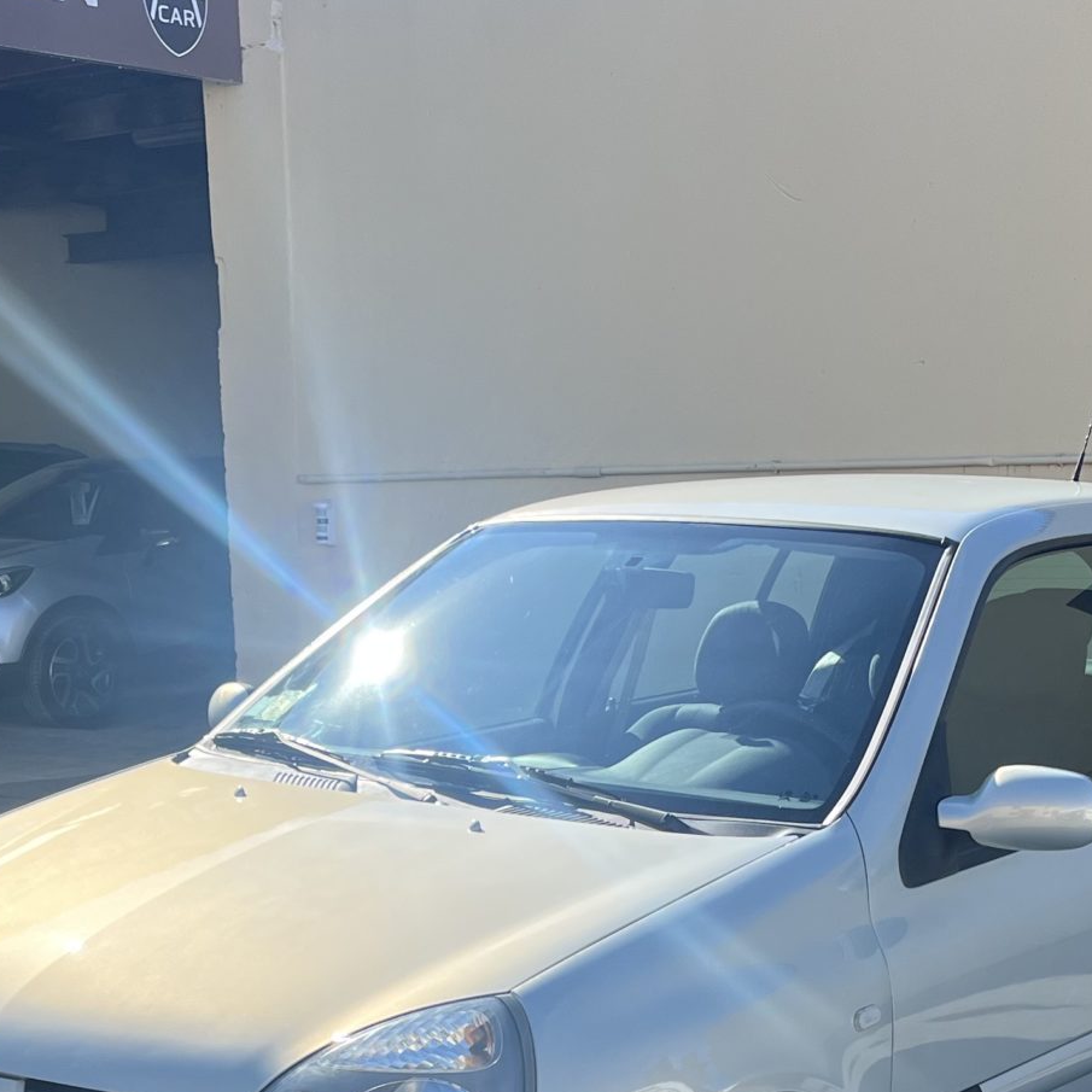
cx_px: 582
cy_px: 1091
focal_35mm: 65
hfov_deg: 26.5
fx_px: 2320
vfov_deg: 25.2
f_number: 1.6
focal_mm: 5.1
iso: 50
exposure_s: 1/1477
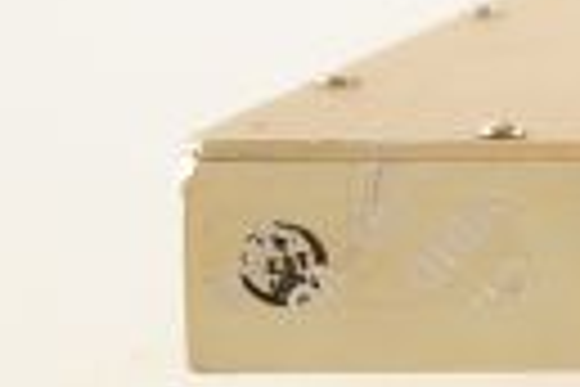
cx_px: 1335
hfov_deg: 8.2
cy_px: 214
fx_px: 3737
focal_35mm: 232
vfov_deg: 5.9
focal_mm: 50
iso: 1600
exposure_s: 1/125
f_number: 11
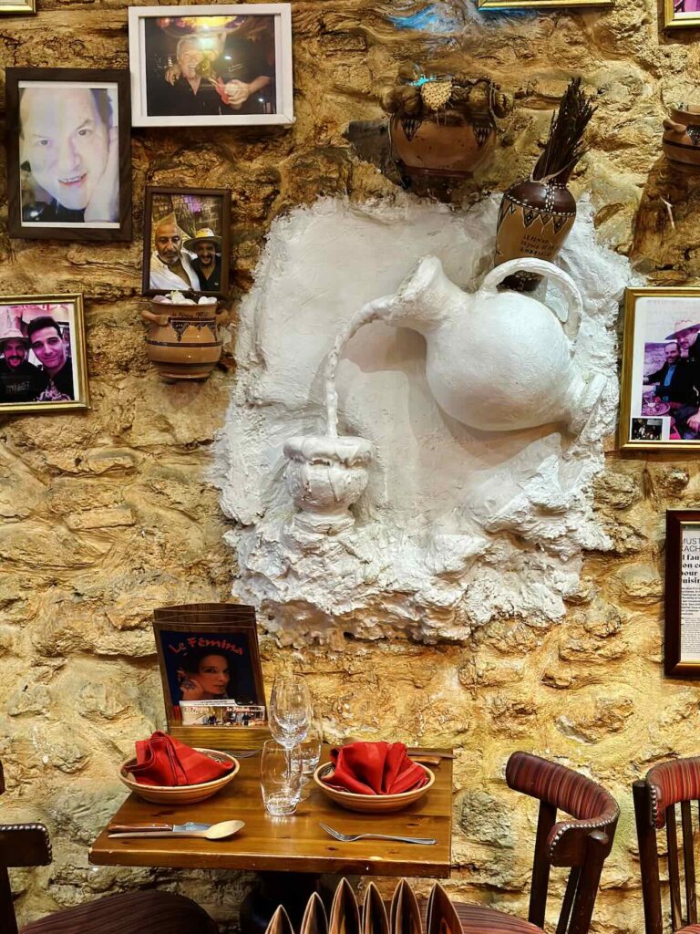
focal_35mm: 48
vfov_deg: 39.7
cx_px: 350
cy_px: 467
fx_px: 1294
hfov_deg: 30.3
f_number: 1.78
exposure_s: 1/33
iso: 400
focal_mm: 6.86
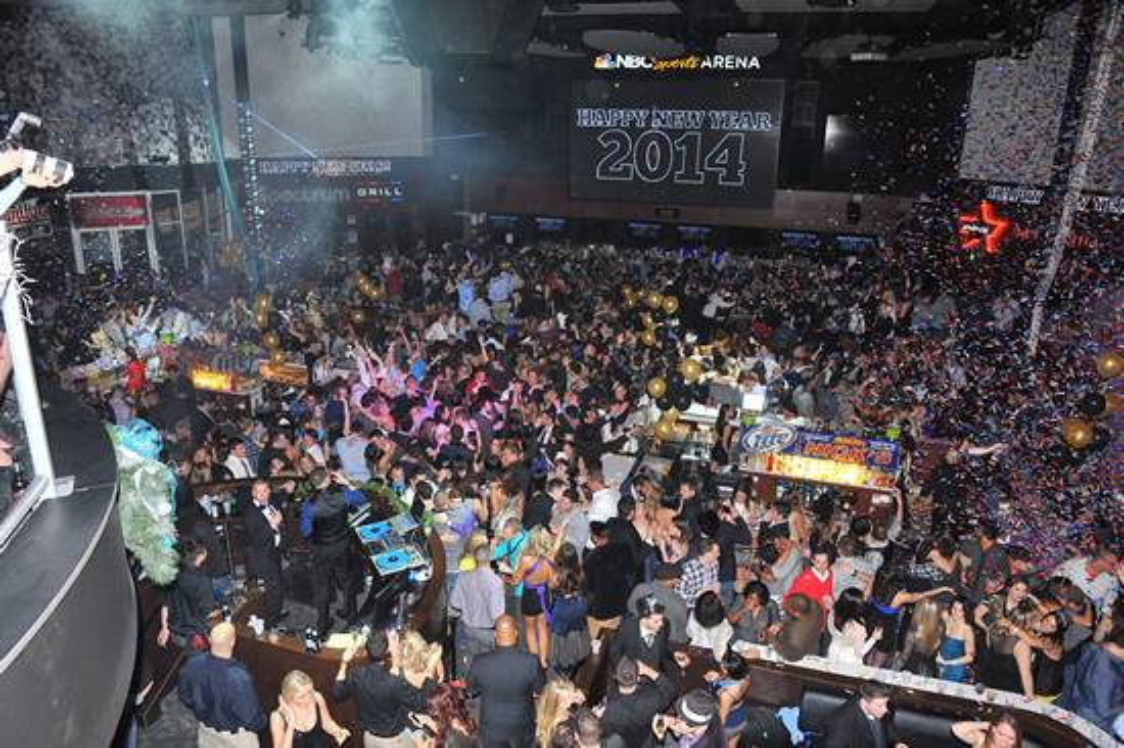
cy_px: 374
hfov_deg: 73.8
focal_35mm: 24
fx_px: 749
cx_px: 562
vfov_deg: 53.1
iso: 1600
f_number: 8
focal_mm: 24
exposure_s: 1/100
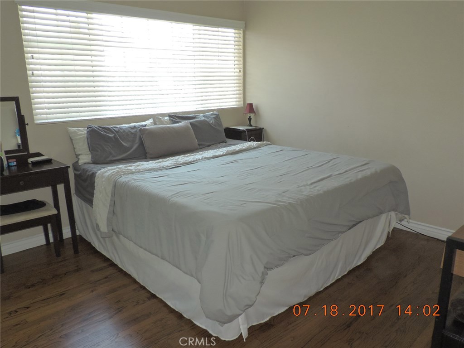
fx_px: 375
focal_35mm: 28
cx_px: 232
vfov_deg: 49.7
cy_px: 174
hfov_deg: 63.4
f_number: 3.1
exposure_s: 1/125
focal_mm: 4.9
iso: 400
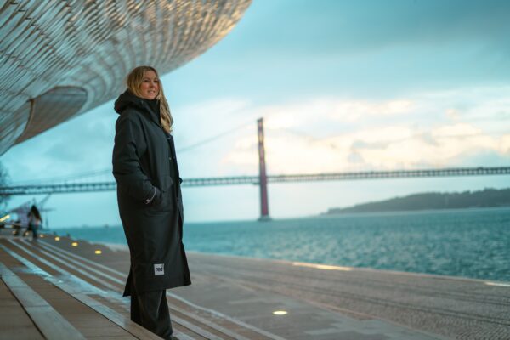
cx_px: 255
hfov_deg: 39.6
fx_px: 708
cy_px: 170
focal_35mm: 50
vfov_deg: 27.0
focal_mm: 50
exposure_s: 1/160
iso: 100
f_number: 1.8
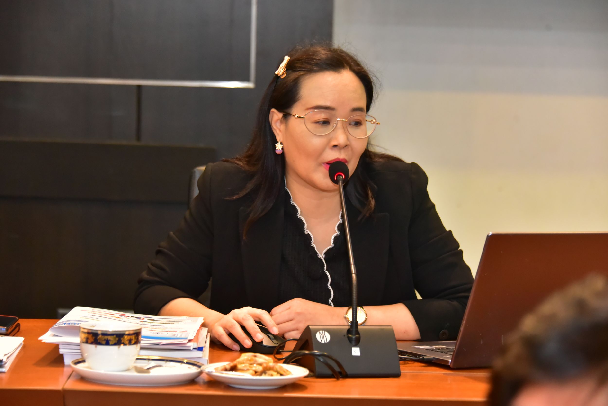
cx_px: 304
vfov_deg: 12.2
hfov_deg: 18.3
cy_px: 203
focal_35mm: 112
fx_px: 1892
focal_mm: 112
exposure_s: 1/100
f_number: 5.6
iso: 6400
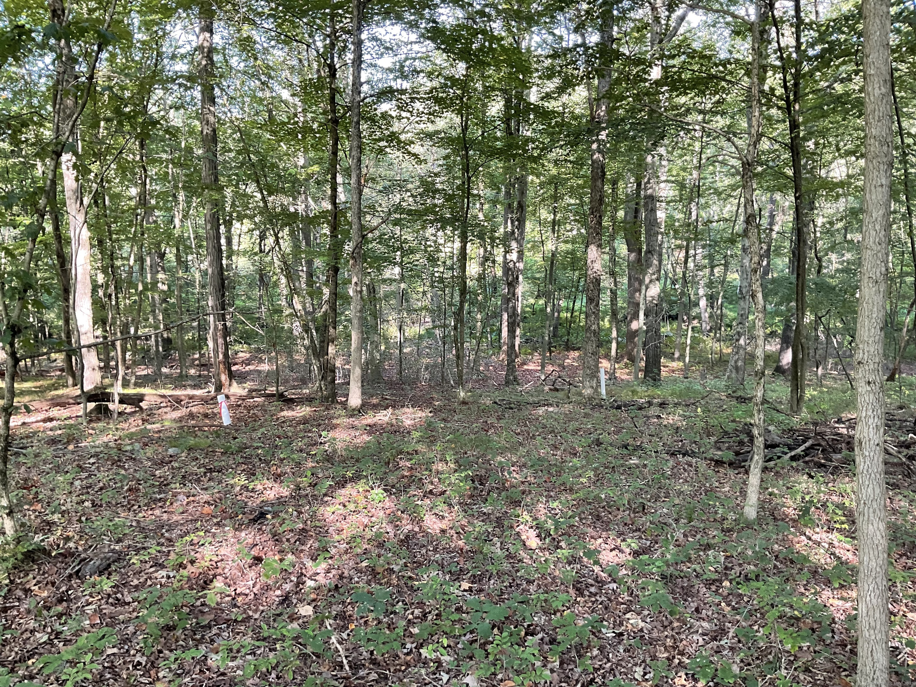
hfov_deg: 61.7
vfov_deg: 48.2
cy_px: 344
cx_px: 458
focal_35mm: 29
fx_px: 767
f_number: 1.8
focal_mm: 3
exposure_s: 1/60
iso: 64
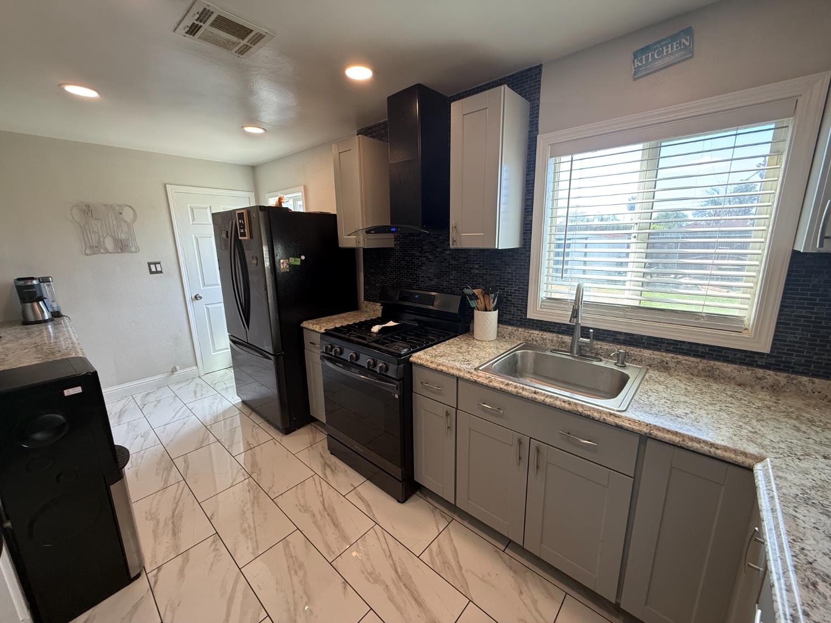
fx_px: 336
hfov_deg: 102.1
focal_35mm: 14
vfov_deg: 85.7
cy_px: 312
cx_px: 416
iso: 160
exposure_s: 1/120
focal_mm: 2.22
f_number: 2.2
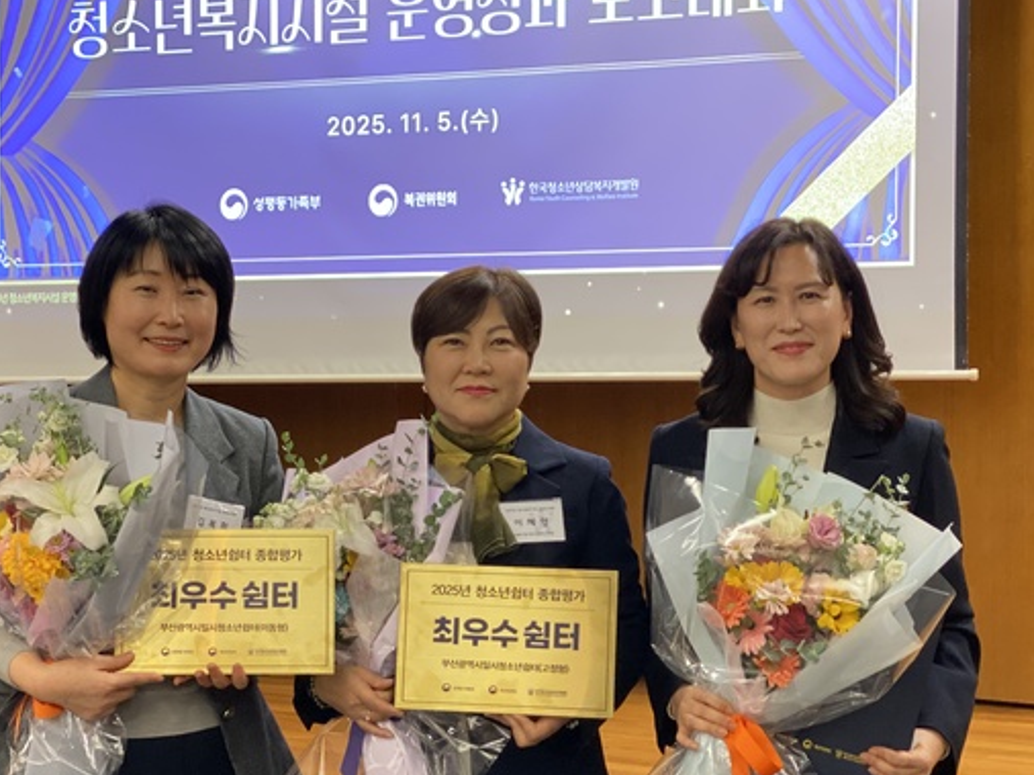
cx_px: 441
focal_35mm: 72
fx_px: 2150
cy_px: 445
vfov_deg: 20.4
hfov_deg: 27.0
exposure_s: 1/40
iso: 250
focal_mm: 6
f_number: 2
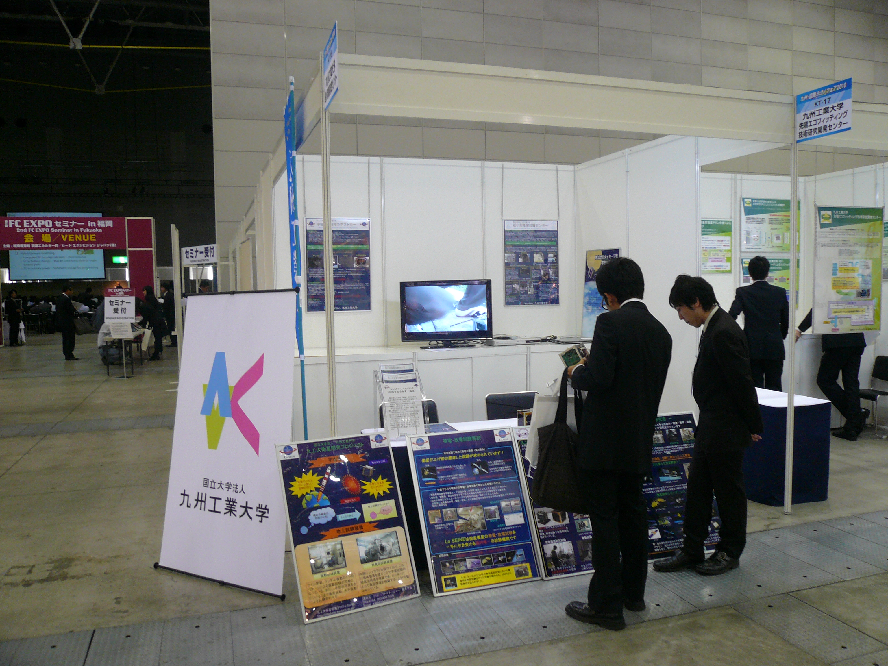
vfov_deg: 49.7
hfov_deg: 63.4
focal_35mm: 28
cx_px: 444
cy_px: 333
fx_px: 718
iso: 125
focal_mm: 4.6
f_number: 2.8
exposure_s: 1/15
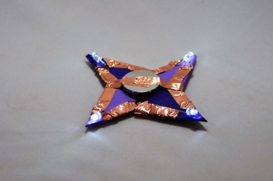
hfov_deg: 20.1
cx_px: 136
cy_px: 90
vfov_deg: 13.4
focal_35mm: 102
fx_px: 772
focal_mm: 68
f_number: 5.3
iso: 400
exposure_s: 1/250
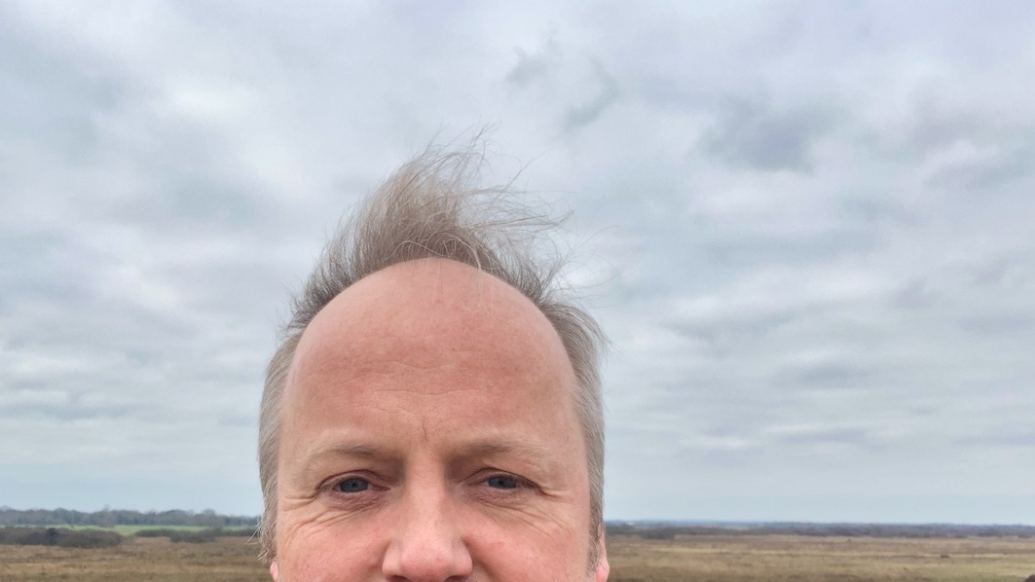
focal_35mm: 42
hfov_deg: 48.3
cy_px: 428
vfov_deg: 28.0
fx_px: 1153
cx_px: 462
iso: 20
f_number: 2.2
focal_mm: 2.87
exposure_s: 1/126
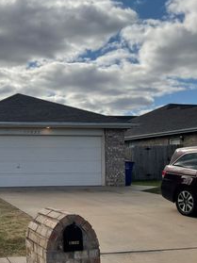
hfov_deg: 25.7
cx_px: -25
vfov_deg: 36.8
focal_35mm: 52
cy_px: 144
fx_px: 395
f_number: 1.8
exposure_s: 1/4065
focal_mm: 3
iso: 16
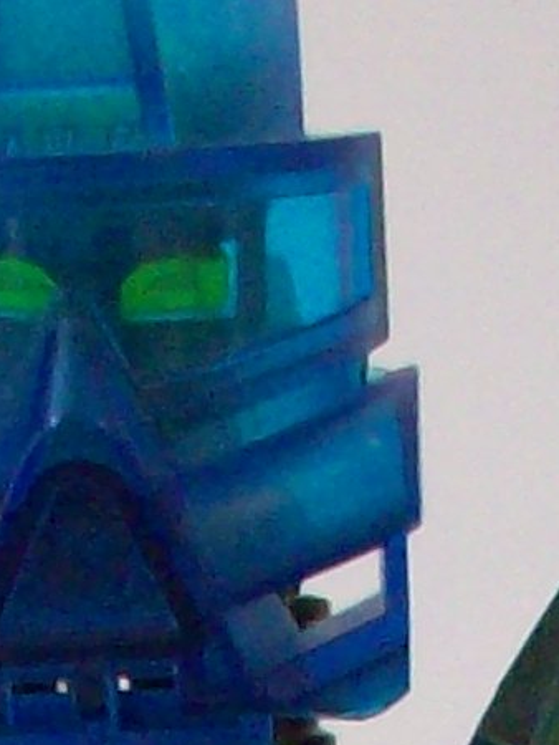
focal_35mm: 251
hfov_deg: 5.9
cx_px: 7
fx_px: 5399
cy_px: 2131
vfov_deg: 7.1
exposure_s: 1/10.1
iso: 160
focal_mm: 6.2
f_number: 2.8
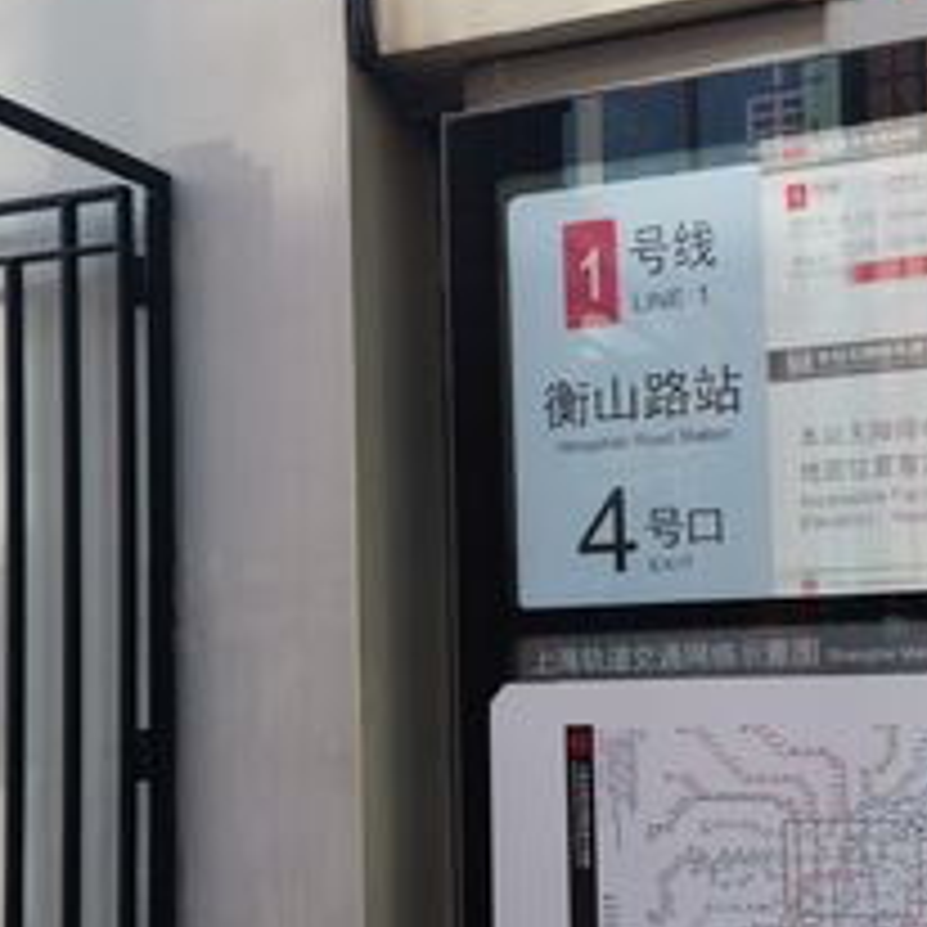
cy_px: 549
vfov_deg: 32.7
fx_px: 1575
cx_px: 634
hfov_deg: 32.5
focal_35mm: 52
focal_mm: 4.75
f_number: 1.8
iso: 50
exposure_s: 1/217
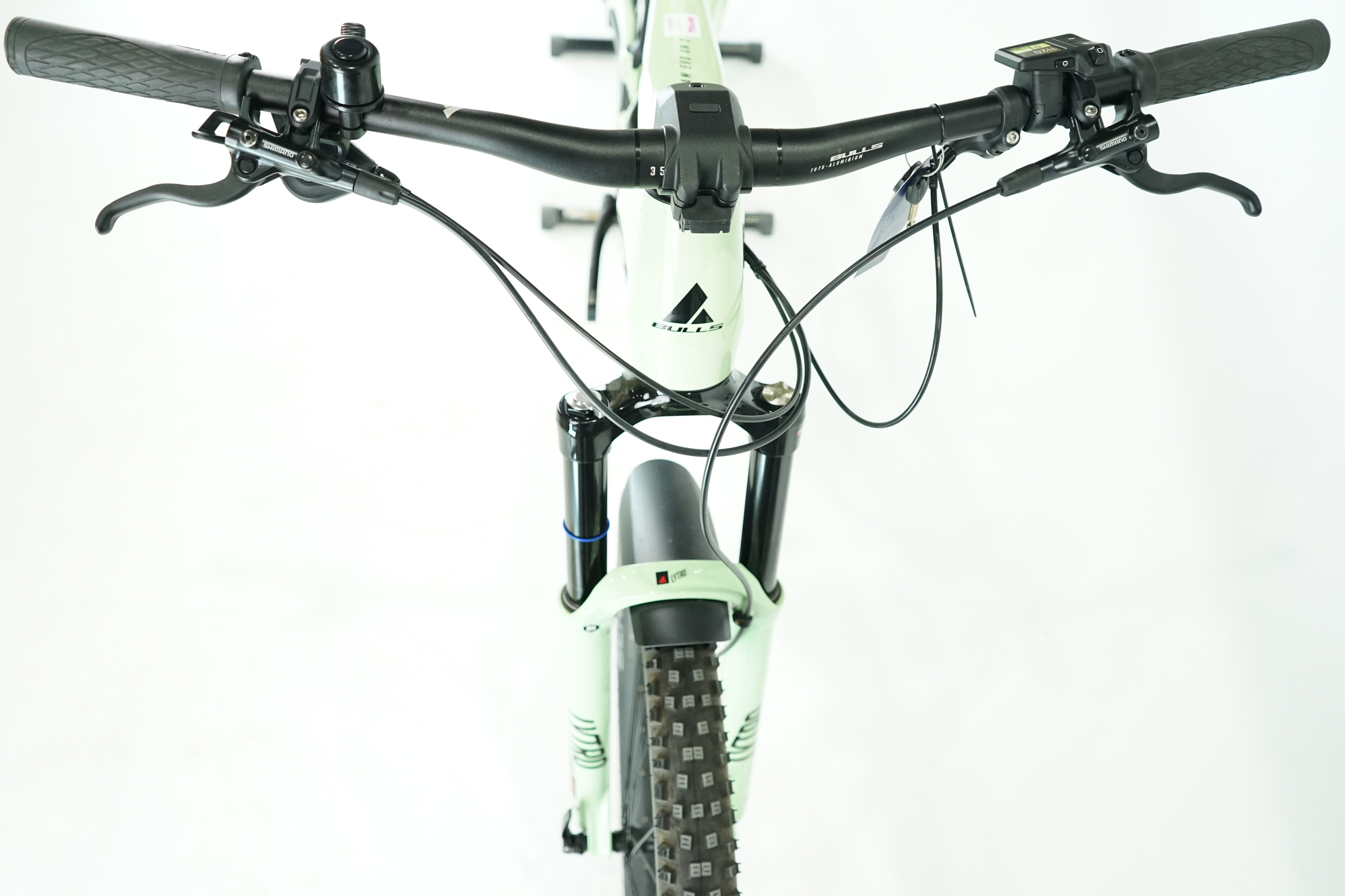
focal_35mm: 29
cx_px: 672
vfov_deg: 45.0
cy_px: 448
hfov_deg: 63.7
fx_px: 1083
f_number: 4
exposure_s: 1/200
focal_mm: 29
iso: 2000
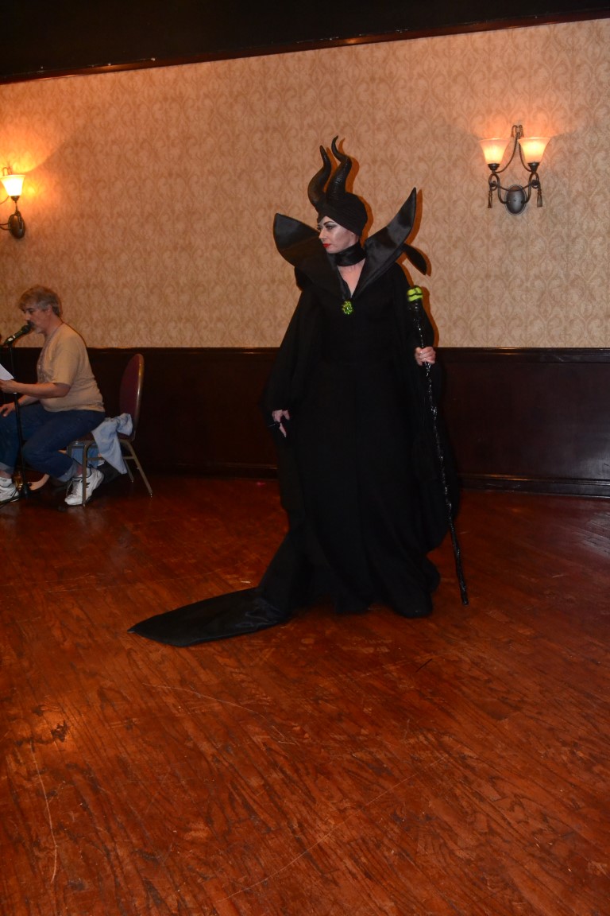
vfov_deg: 53.1
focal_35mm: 36
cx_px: 305
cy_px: 458
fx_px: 915
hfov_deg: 36.9
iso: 3200
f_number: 7.1
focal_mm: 24
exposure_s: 1/60
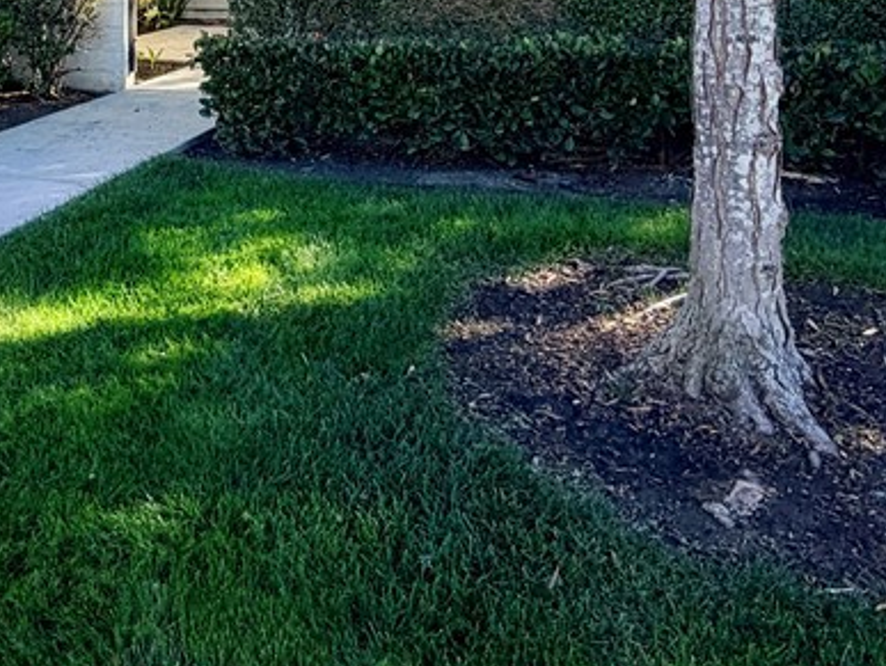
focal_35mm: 37
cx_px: 204
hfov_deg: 47.9
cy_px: -34
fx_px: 948
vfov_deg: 34.4
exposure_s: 1/502
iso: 40
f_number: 2.2
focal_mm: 2.22
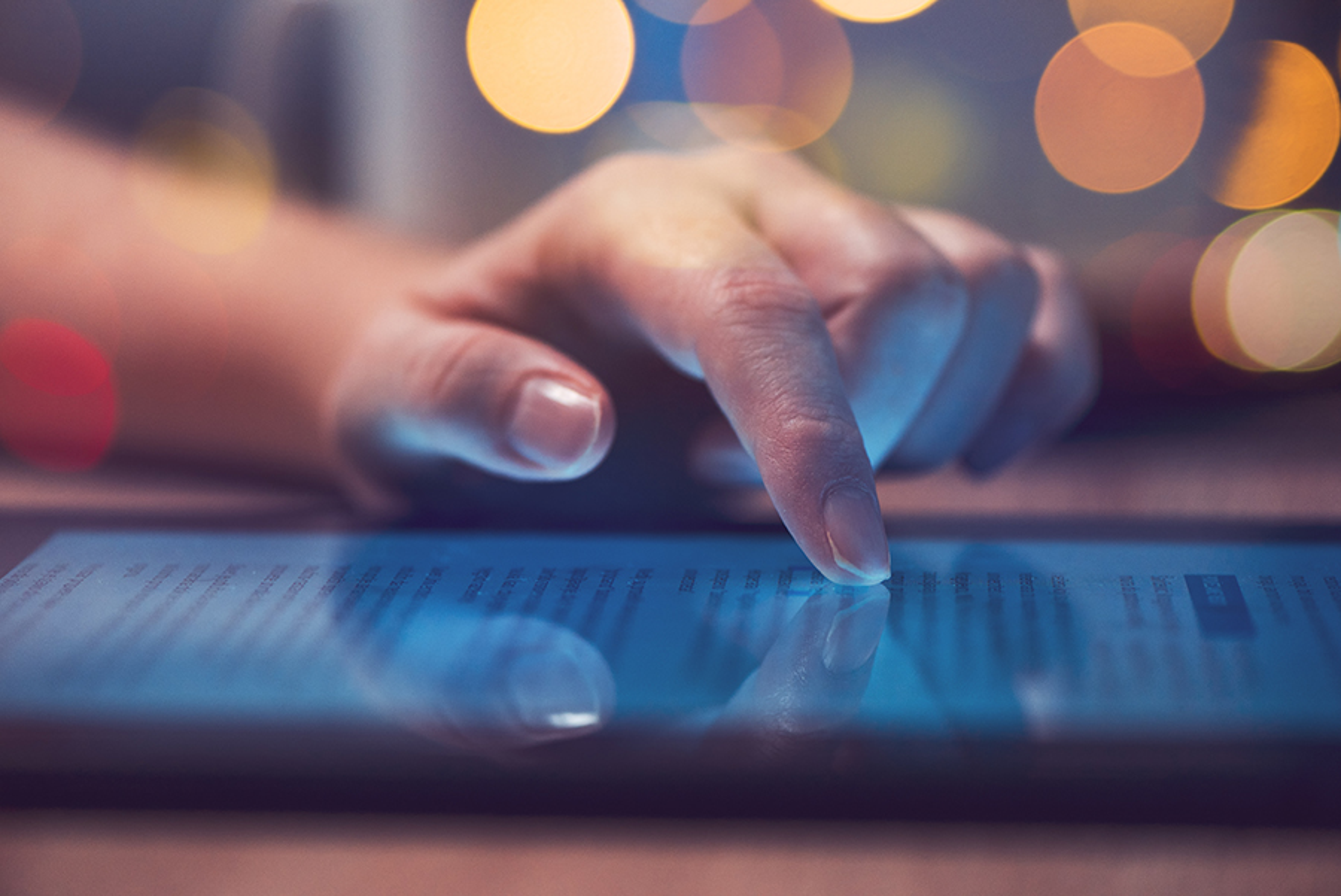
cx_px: 670
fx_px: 3913
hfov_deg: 19.4
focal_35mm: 105
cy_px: 448
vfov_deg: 13.1
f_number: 3.5
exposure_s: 1/125
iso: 500
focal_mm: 105
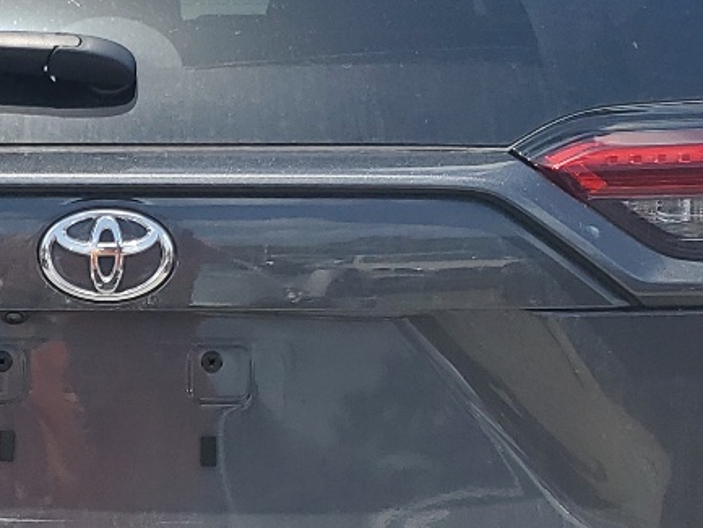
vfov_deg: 15.3
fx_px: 1950
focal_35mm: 96
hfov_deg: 20.1
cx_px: 97
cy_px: 445
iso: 50
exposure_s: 1/2500
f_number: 1.5
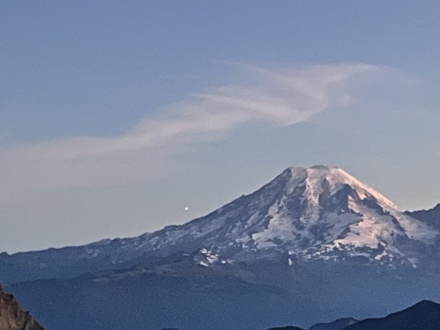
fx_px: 1589
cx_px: 468
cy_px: 483
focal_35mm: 125
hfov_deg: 15.4
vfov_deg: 11.4
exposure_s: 1/9
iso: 1000
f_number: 1.6
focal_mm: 5.1
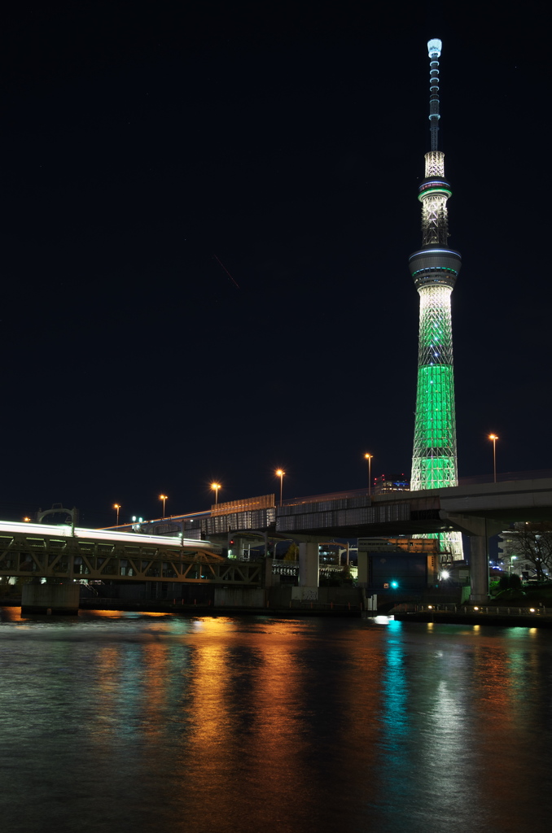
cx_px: 276
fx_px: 971
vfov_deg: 46.5
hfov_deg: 31.7
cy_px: 416
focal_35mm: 42
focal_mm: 28
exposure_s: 6
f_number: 5.6
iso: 100
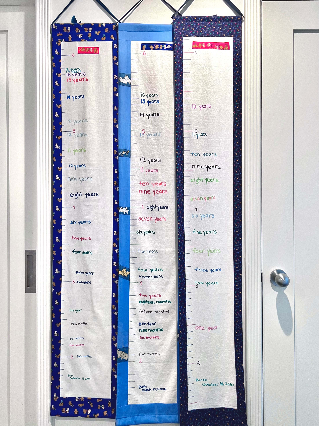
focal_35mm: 26
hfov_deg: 53.1
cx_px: 160
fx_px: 319
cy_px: 213
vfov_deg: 67.3
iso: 125
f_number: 1.5
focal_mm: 5.7
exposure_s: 1/60
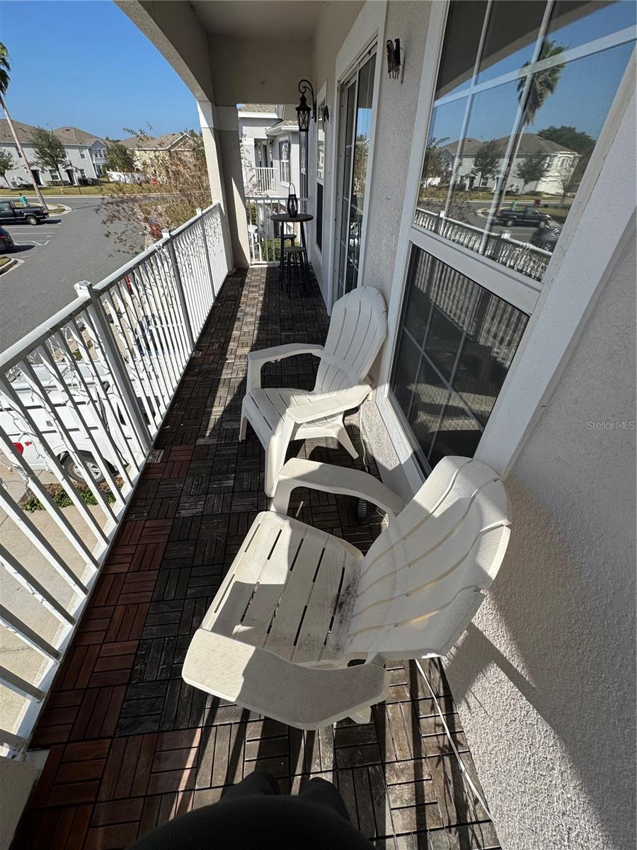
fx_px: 344
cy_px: 425
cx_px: 318
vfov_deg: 102.1
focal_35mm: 14
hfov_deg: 85.7
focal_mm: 2.22
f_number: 2.2
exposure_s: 1/1976
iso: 50
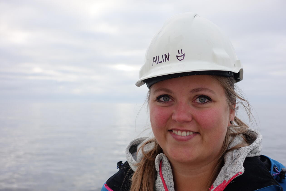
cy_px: 96
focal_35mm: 46
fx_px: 365
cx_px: 143
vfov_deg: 29.2
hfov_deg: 42.7
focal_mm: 16.84
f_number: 2.8
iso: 200
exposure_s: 1/500
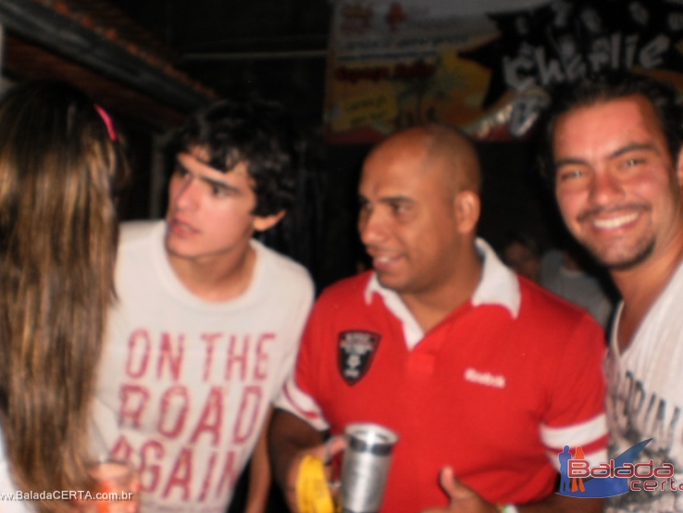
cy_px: 236
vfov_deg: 36.8
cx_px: 338
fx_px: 770
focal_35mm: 39
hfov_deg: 47.8
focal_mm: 6.3
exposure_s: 1/30
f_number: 3.1
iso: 125
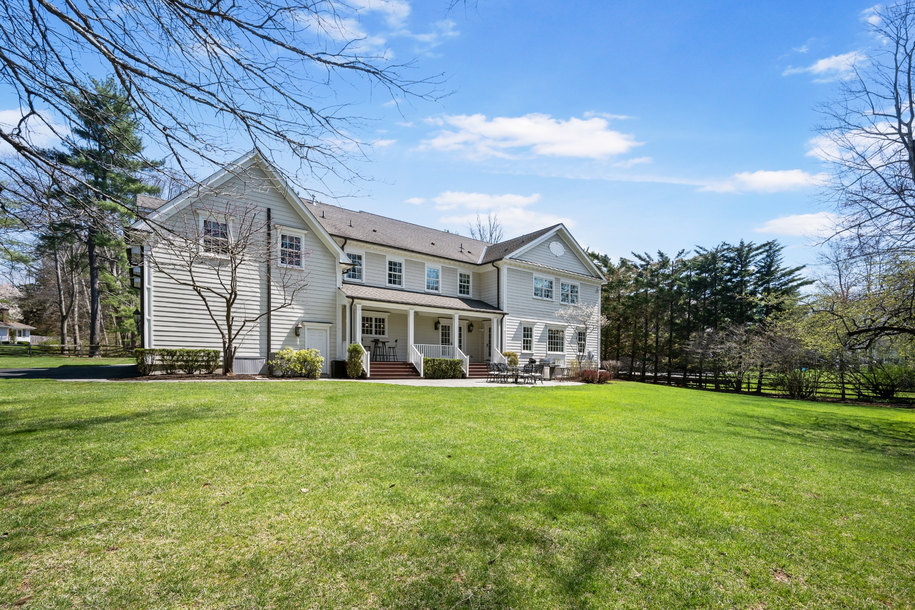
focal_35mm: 16
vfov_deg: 73.7
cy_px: 305
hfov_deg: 96.7
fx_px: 407
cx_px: 458
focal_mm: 16
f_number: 9
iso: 400
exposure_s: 1/320
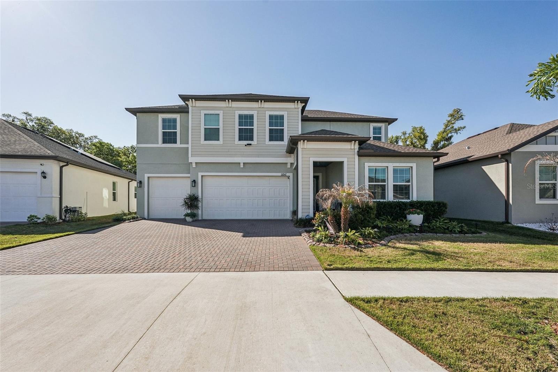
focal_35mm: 16
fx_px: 248
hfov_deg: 96.7
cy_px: 186
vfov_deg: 73.7
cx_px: 279
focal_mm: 16
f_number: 8
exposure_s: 1/1250
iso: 400
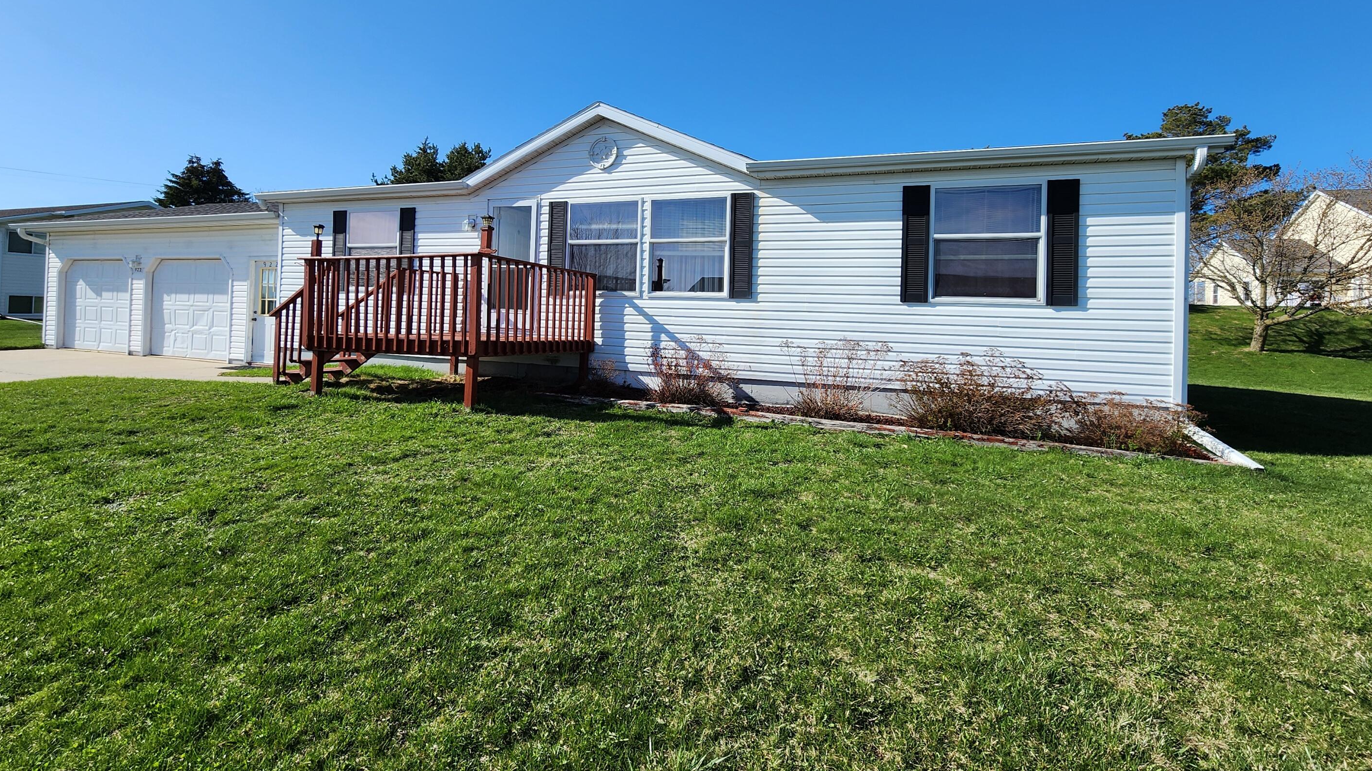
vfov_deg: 69.6
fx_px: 546
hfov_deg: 103.0
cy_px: 301
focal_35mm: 15
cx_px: 685
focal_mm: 2.2
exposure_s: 1/1874
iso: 50
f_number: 2.2
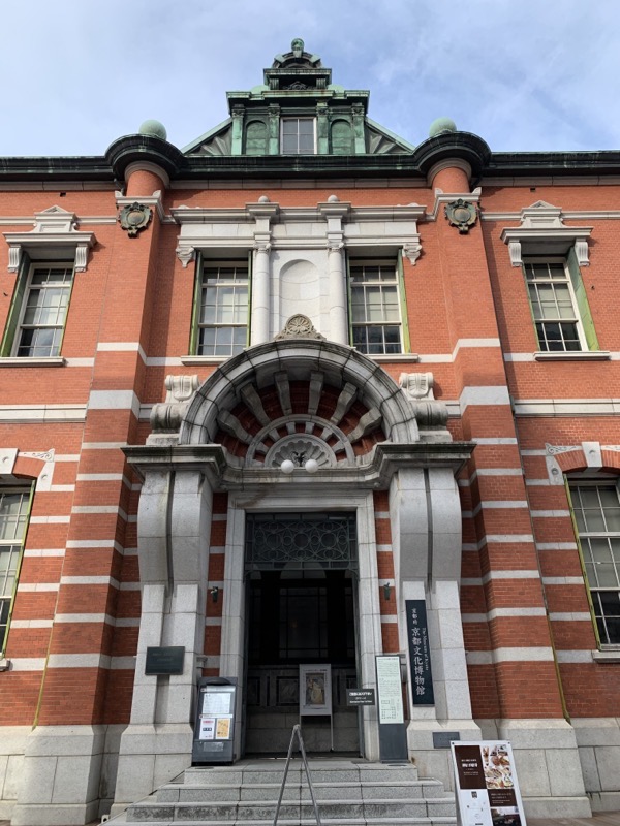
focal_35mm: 26
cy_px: 413
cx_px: 310
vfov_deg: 67.3
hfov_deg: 53.1
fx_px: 621
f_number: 1.8
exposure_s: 1/507
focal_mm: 4.25
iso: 25
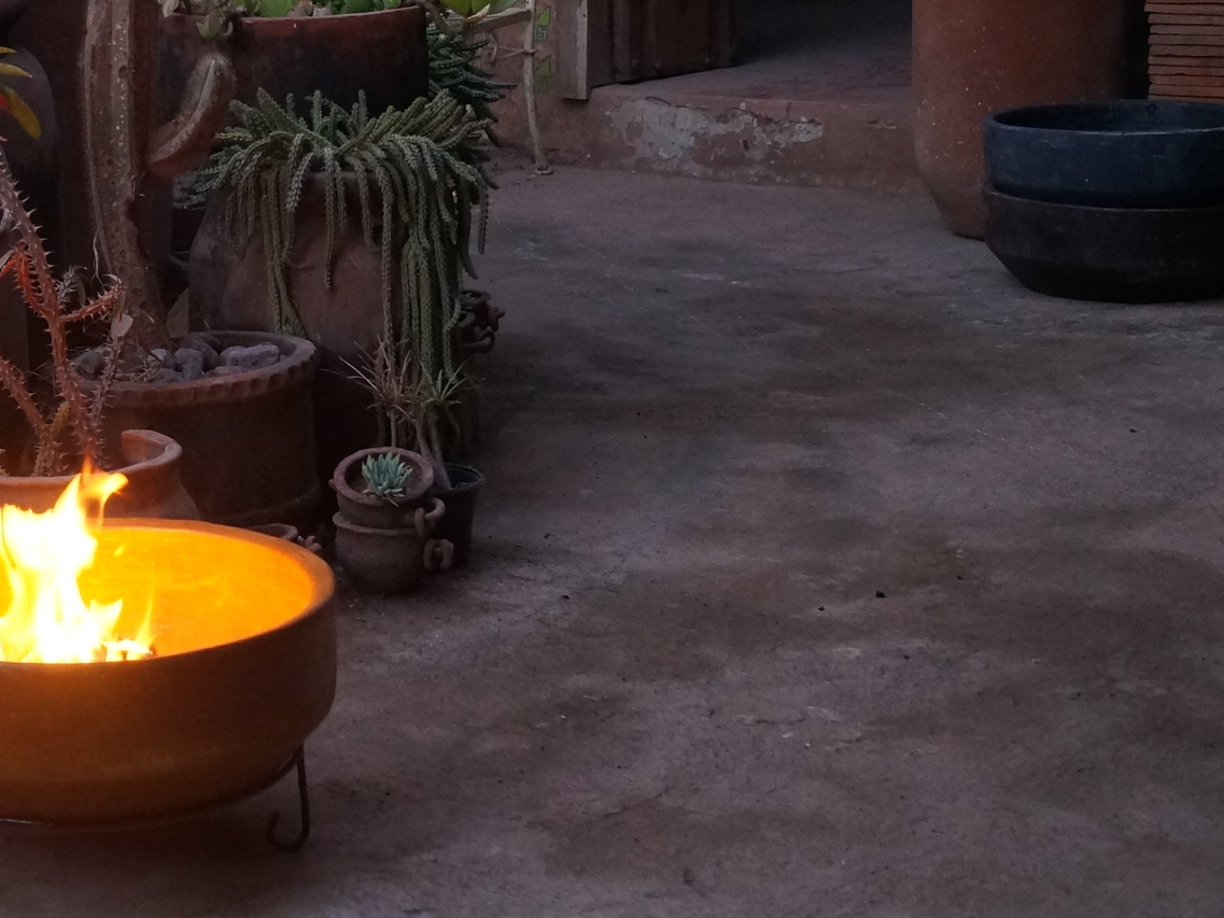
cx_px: -78
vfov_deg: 19.2
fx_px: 2688
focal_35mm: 76
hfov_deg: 24.2
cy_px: 210
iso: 1250
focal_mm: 24
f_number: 4
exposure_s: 1/60
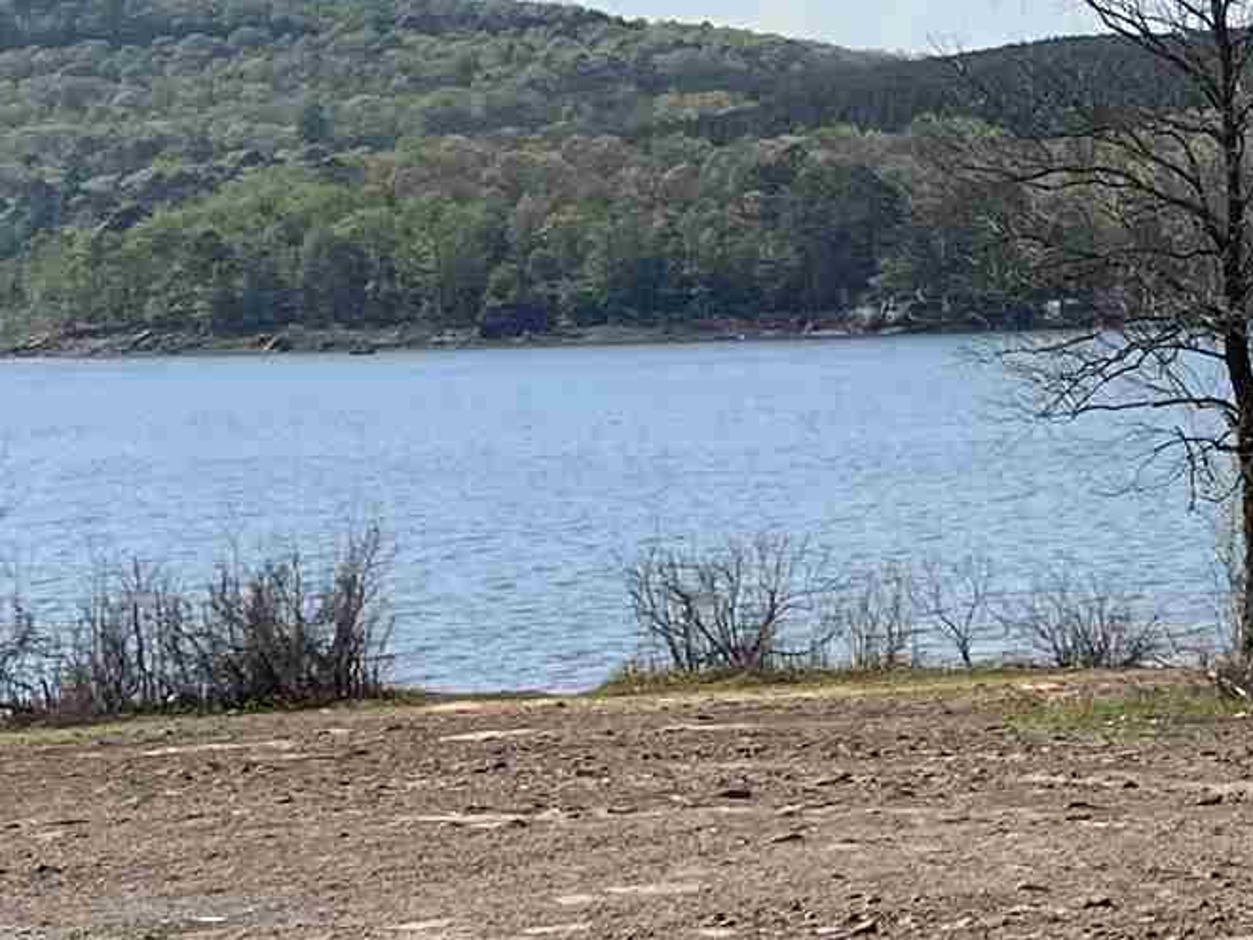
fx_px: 4380
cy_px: 289
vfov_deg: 12.2
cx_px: 1458
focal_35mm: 121
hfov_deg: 15.7
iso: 50
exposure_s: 1/5076
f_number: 1.6
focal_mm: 5.1
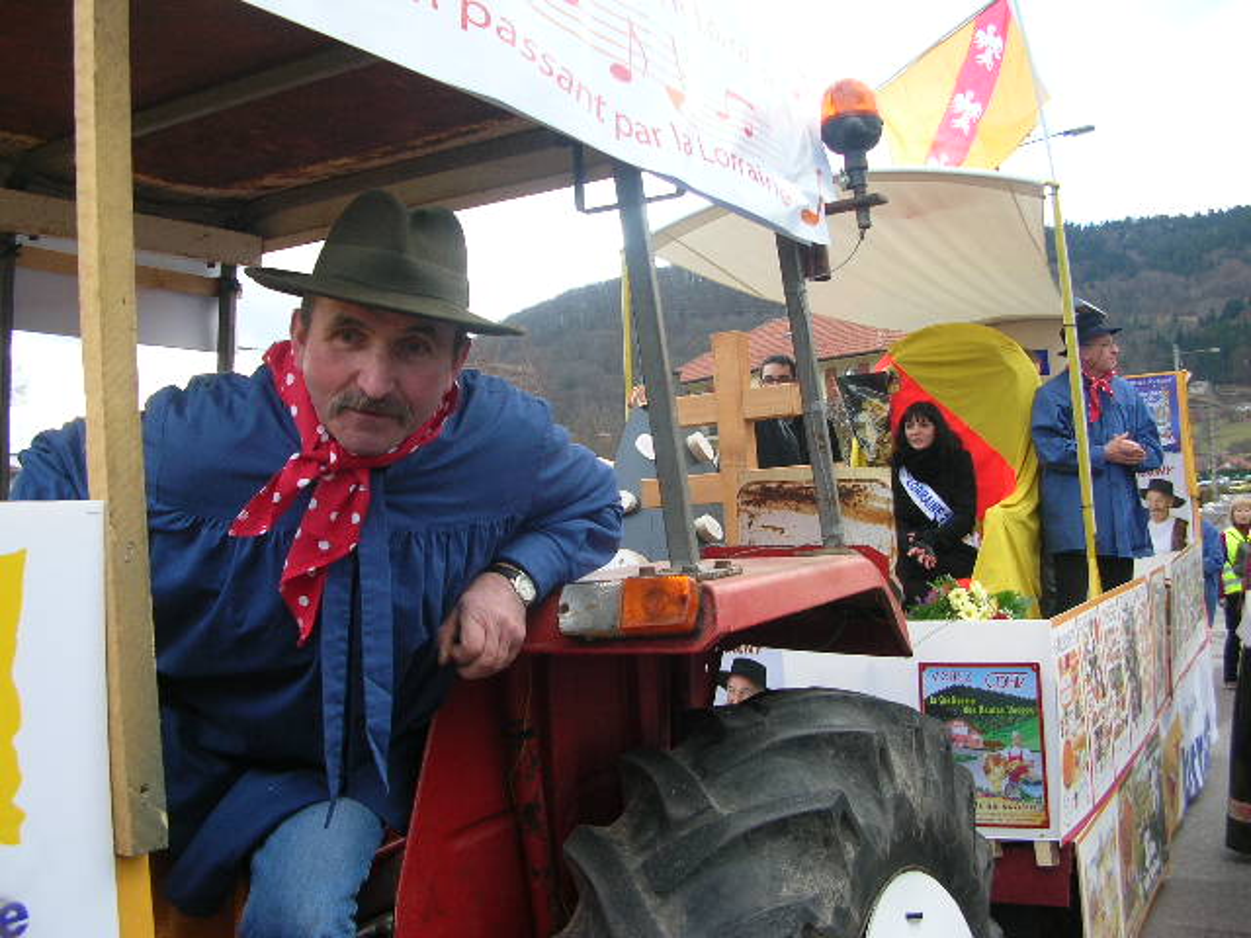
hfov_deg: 52.6
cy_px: 469
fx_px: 1265
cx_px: 626
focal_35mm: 35
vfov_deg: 40.7
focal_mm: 5.8
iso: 50
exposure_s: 1/140
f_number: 2.8
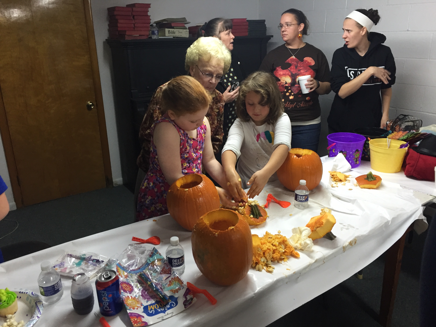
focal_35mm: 29
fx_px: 365
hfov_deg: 61.7
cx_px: 218
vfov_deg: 48.2
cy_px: 164
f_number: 2.2
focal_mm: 4.15
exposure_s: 1/30
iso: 125
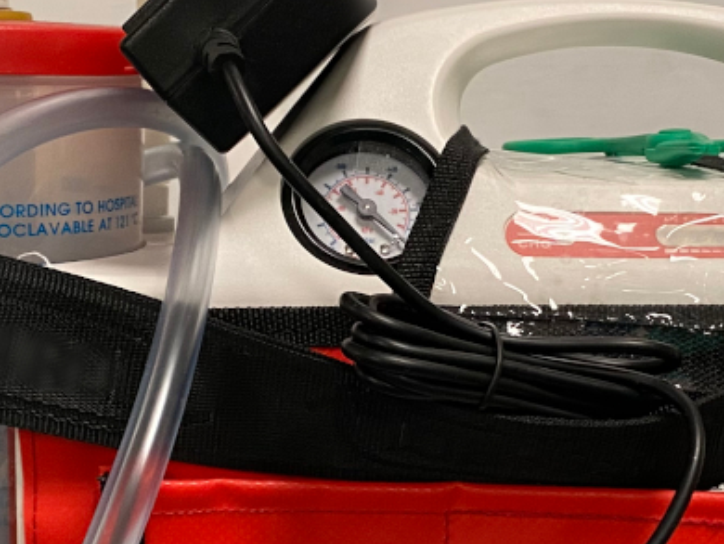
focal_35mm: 80
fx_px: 1674
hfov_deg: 24.3
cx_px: 466
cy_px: 379
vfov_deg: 18.4
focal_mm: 4.25
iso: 200
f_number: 1.8
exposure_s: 1/50
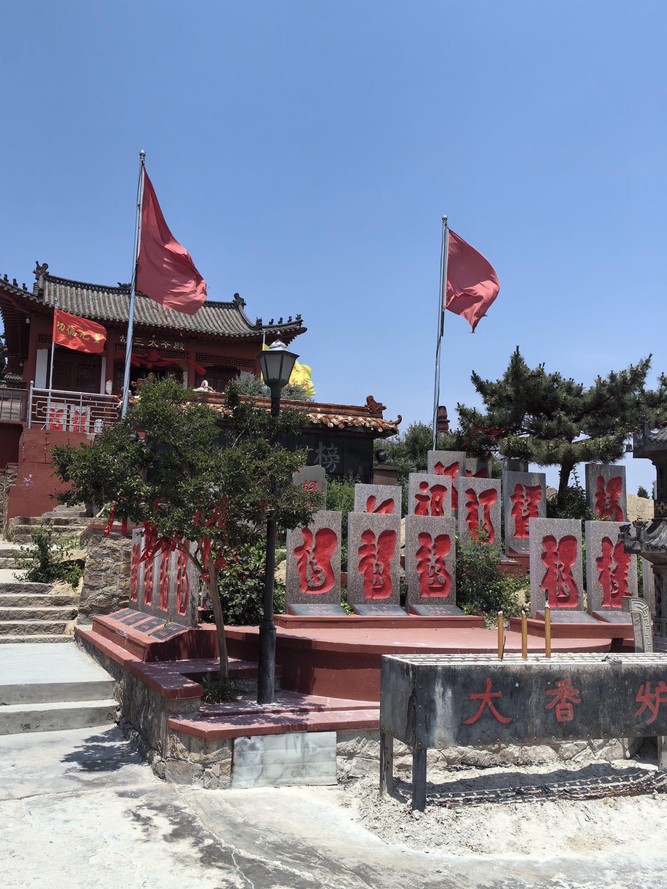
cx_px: 315
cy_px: 466
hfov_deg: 48.2
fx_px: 745
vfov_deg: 61.6
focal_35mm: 29
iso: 50
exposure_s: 1/5000
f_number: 2
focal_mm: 5.75
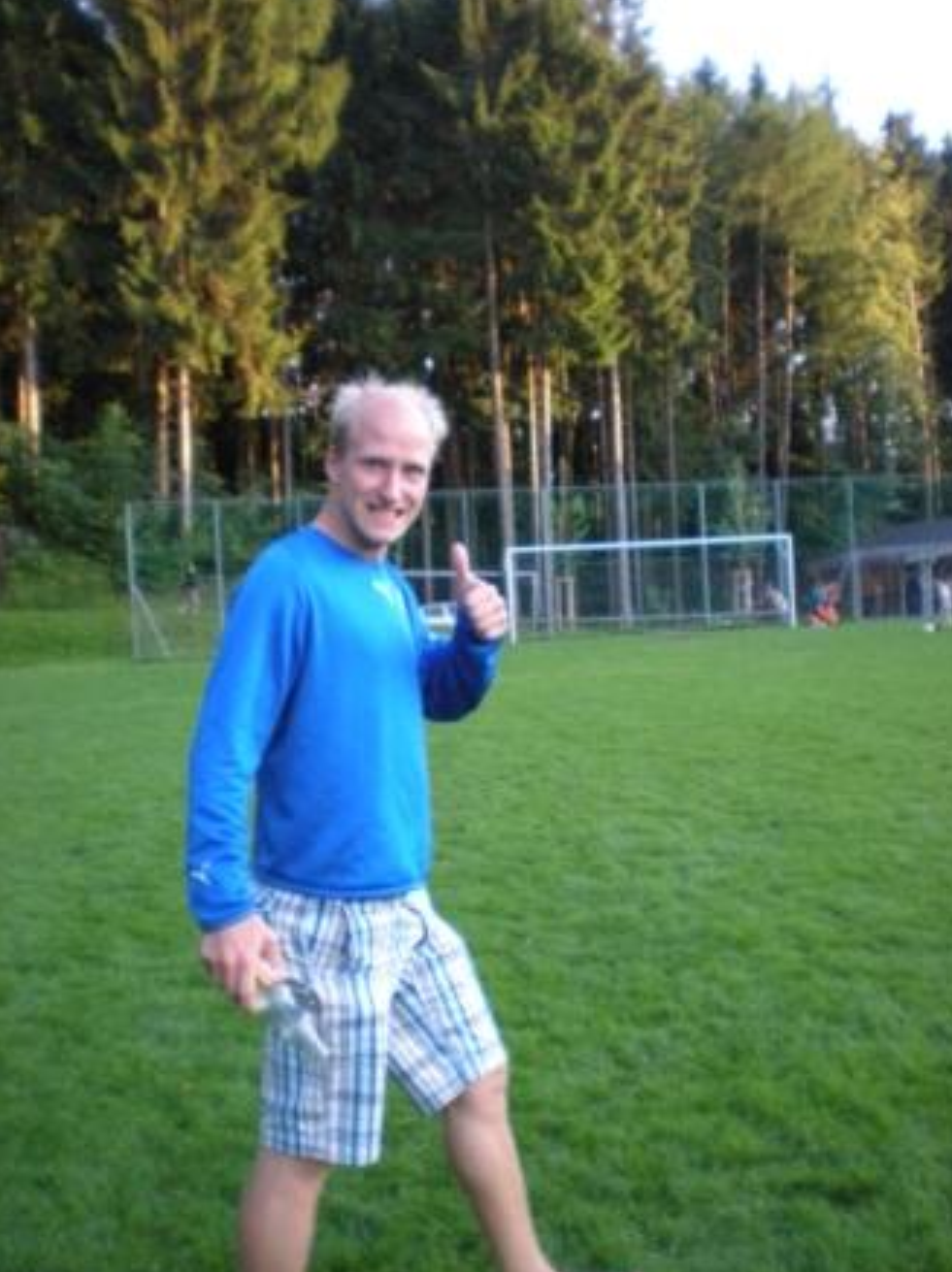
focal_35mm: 39
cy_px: 632
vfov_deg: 47.9
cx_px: 480
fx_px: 1432
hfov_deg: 36.8
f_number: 3.1
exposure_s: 1/188
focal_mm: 6.3
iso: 400
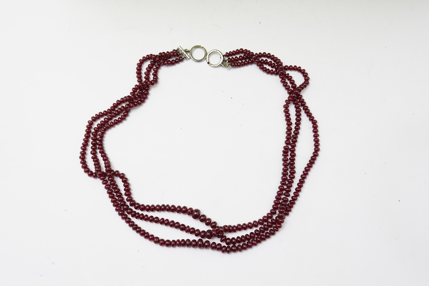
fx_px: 536
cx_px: 214
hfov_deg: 43.6
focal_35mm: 45
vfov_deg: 29.9
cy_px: 143
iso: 500
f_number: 16
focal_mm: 30
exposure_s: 1/125
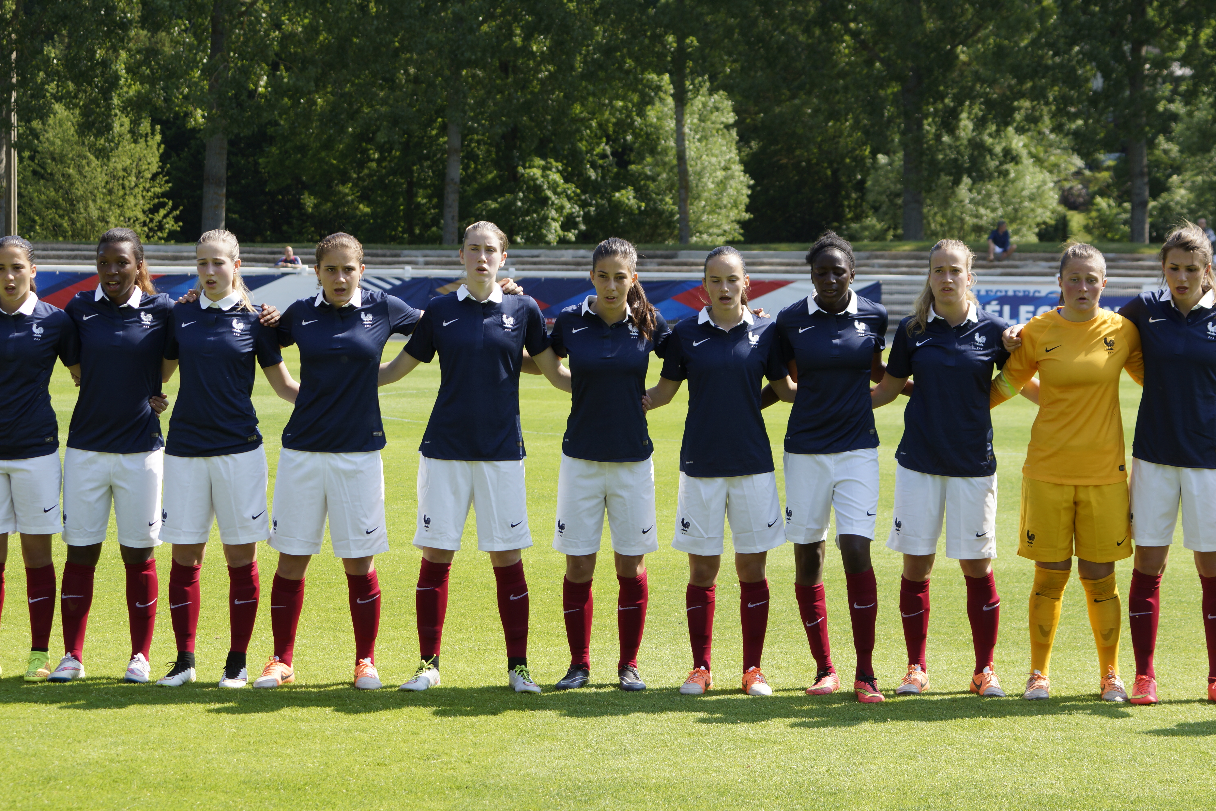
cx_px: 608
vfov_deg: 13.0
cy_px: 406
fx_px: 3546
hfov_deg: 19.5
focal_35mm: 105
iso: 100
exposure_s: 1/250
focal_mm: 70
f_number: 5.6
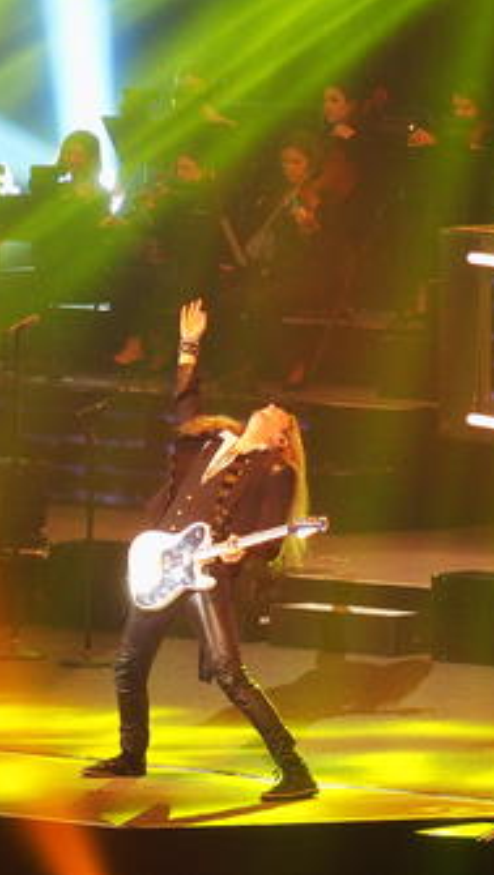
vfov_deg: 5.5
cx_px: 159
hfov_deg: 3.1
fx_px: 9178
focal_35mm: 395
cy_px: 436
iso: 640
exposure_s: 1/125
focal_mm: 56.7
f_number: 2.8
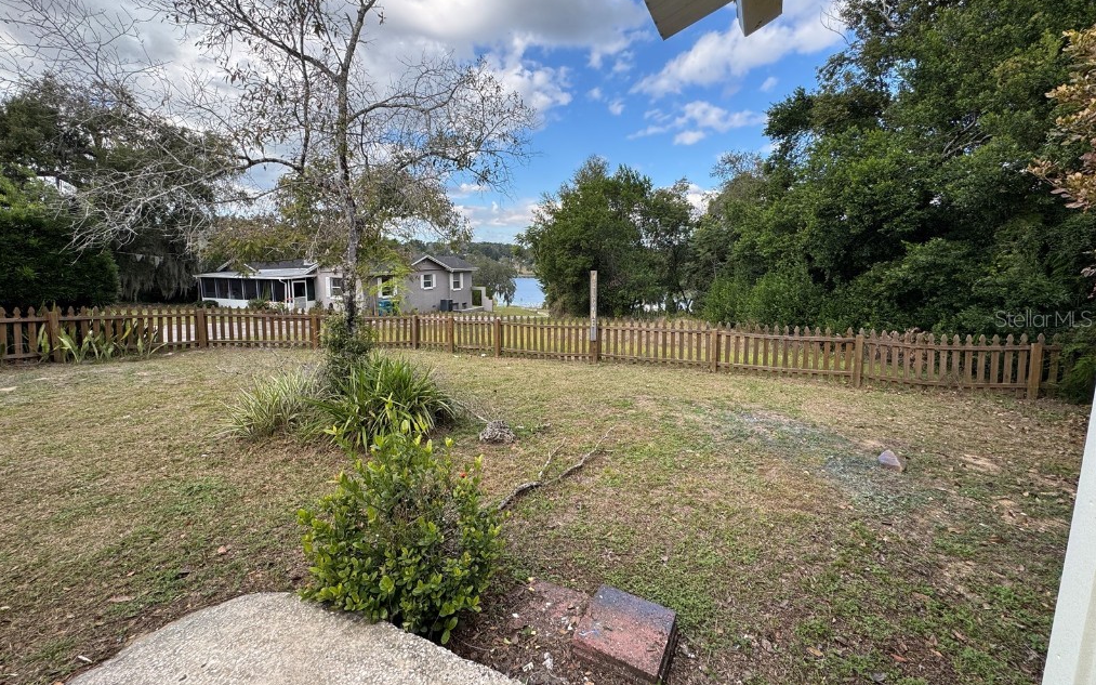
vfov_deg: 74.7
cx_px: 543
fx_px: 448
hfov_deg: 101.5
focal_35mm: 15
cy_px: 318
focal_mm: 2.22
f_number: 2.2
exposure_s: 1/462
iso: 40
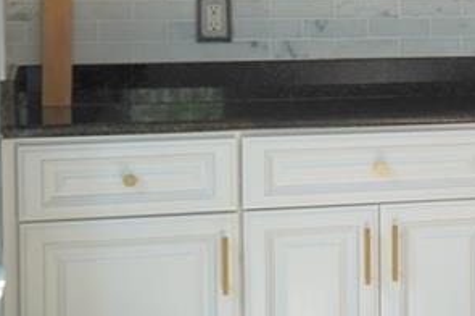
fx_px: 2003
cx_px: 1230
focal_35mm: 152
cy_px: 15
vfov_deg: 9.0
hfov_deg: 10.9
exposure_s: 1/160
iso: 640
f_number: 4
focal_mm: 28
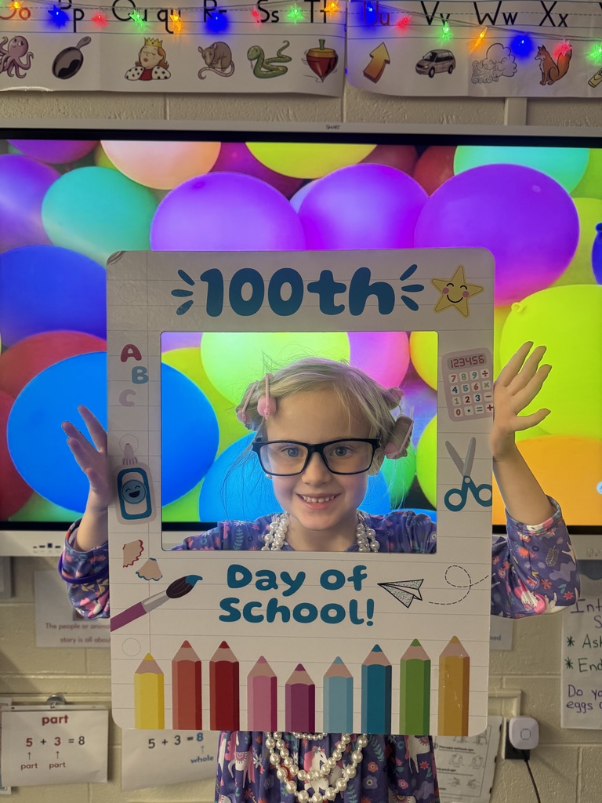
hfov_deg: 56.8
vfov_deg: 71.6
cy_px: 402
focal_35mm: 24
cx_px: 301
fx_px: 557
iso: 160
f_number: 1.78
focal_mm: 6.76
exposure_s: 1/60
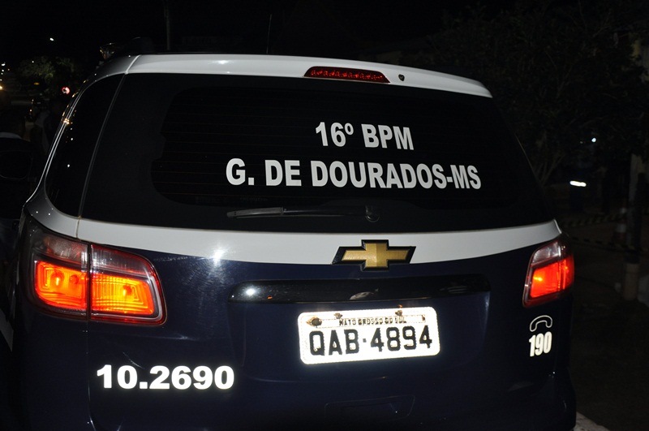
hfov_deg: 49.6
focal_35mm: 39
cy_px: 216
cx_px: 324
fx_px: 702
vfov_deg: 34.1
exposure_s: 1/60
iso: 800
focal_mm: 26
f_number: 4
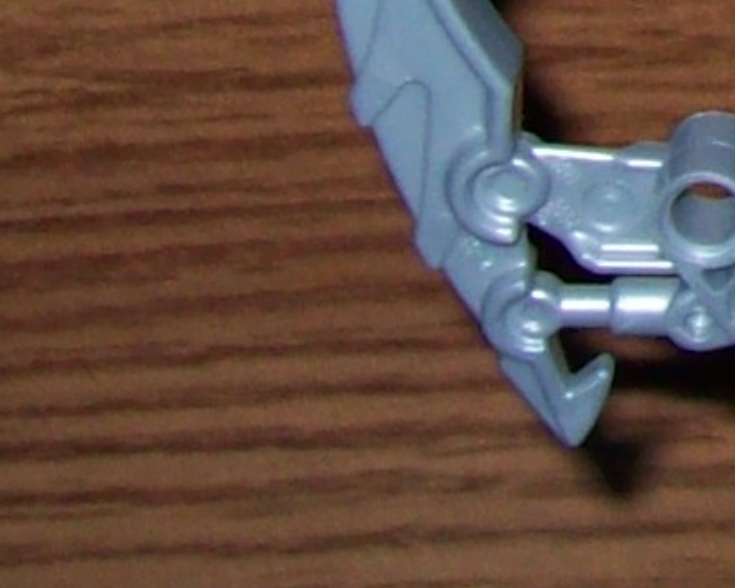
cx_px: 1978
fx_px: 5243
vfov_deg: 6.0
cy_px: -1040
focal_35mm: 241
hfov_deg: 7.3
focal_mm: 6
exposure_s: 1/64
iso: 80
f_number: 2.7
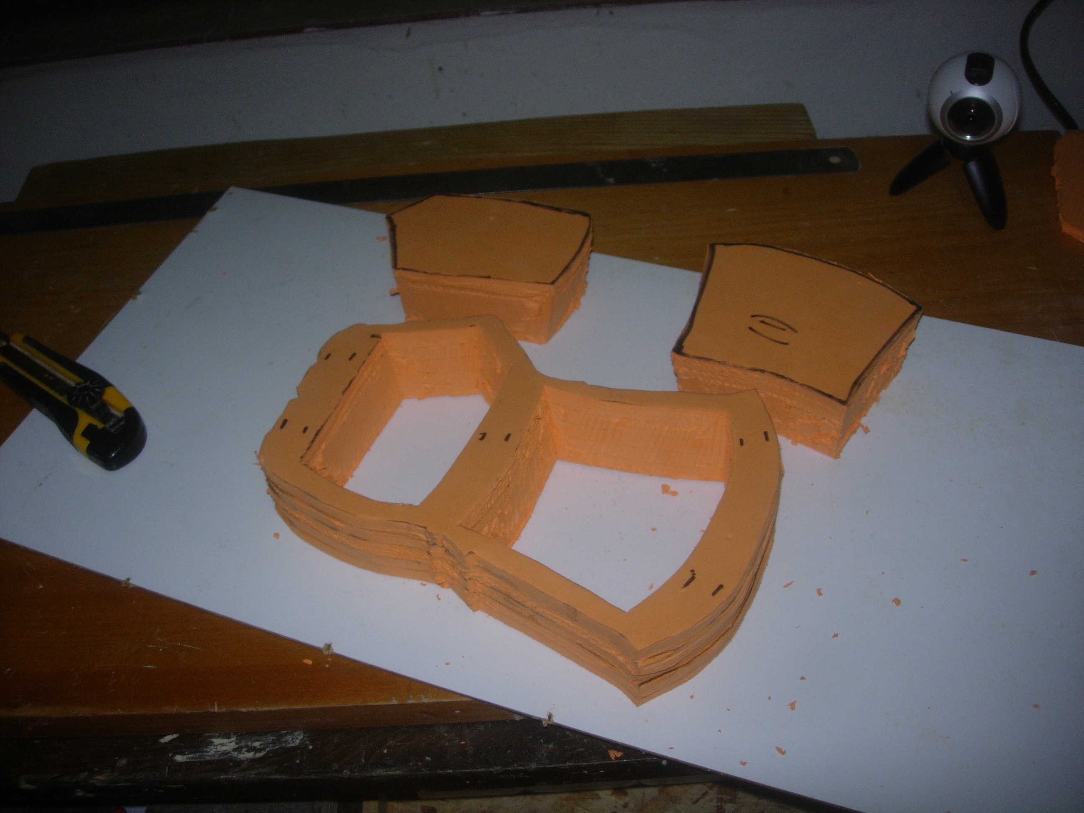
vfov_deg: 37.7
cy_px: 406
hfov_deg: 49.0
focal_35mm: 38
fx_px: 1190
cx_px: 542
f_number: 2.8
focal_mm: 7.8
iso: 79
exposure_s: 1/64
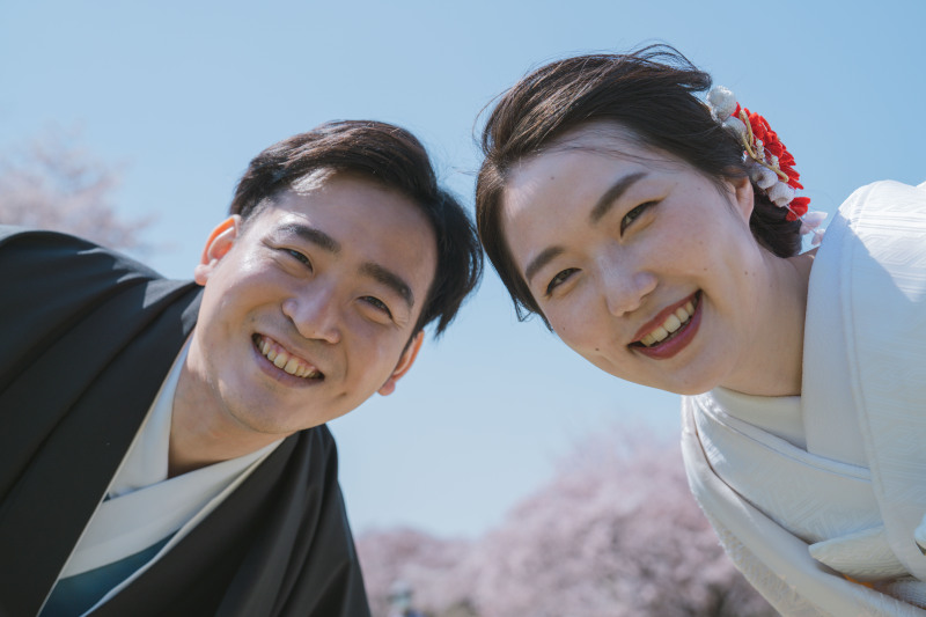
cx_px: 463
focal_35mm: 46
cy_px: 308
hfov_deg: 42.8
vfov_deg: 29.2
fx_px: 1183
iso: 200
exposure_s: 1/1600
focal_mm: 46
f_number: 4.5
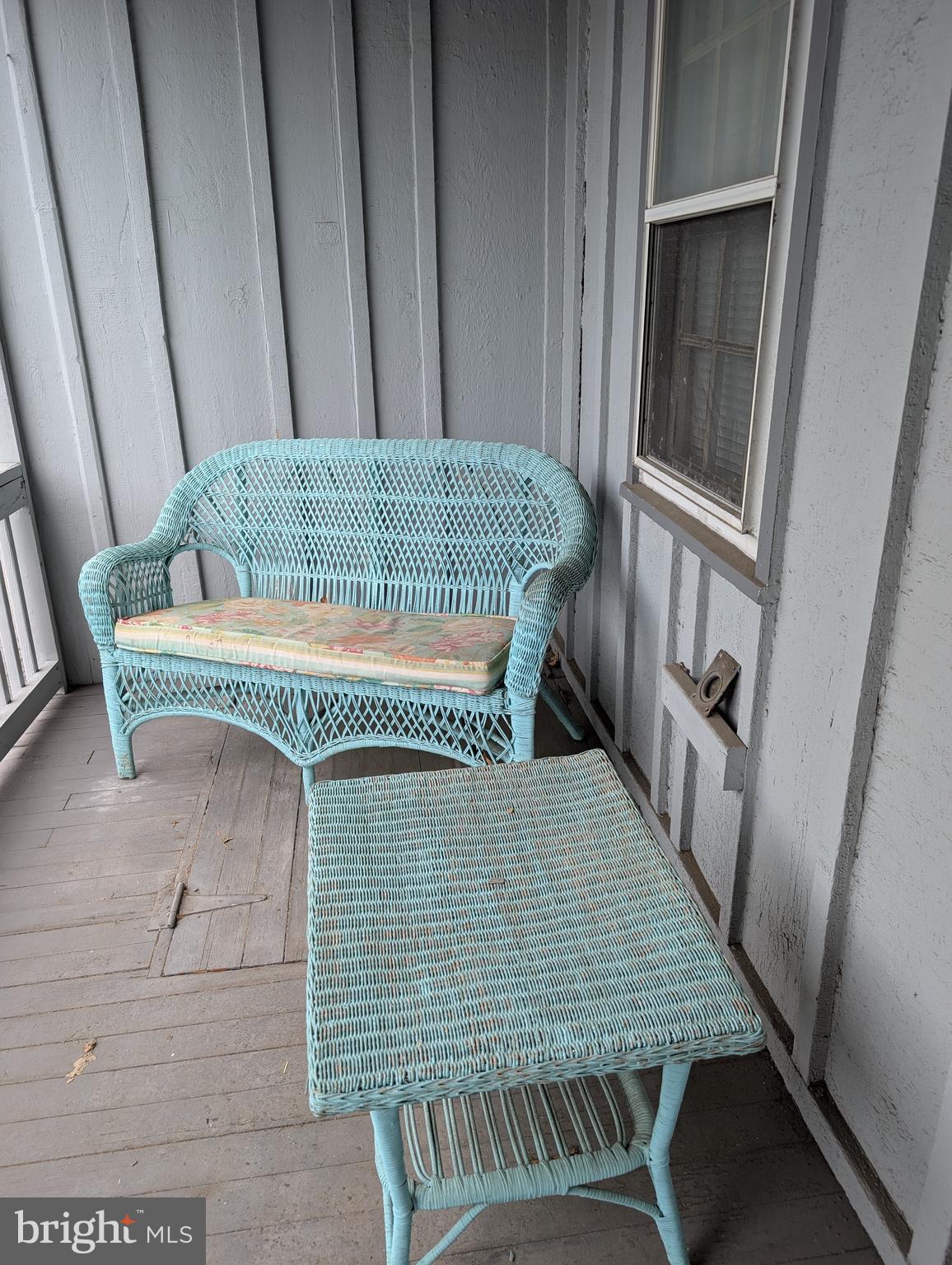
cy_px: 632
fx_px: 878
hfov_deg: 56.9
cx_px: 476
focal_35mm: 24
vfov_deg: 71.5
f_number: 1.68
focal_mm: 6.9
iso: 24
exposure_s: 1/182
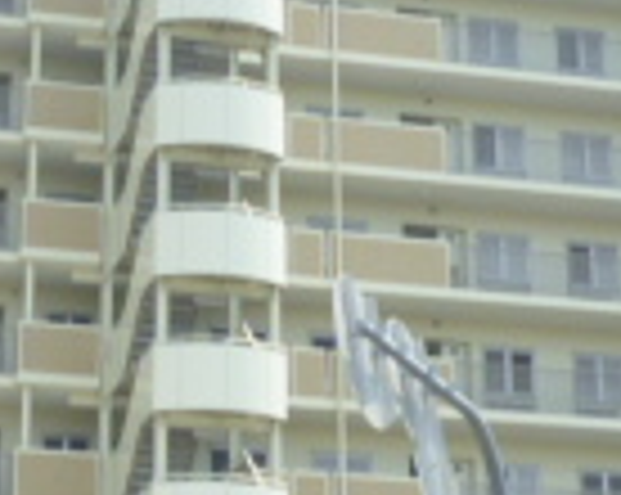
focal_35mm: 127
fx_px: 2331
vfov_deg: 12.1
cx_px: 162
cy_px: 140
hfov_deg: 15.1
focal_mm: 5
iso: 100
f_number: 9
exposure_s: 1/100
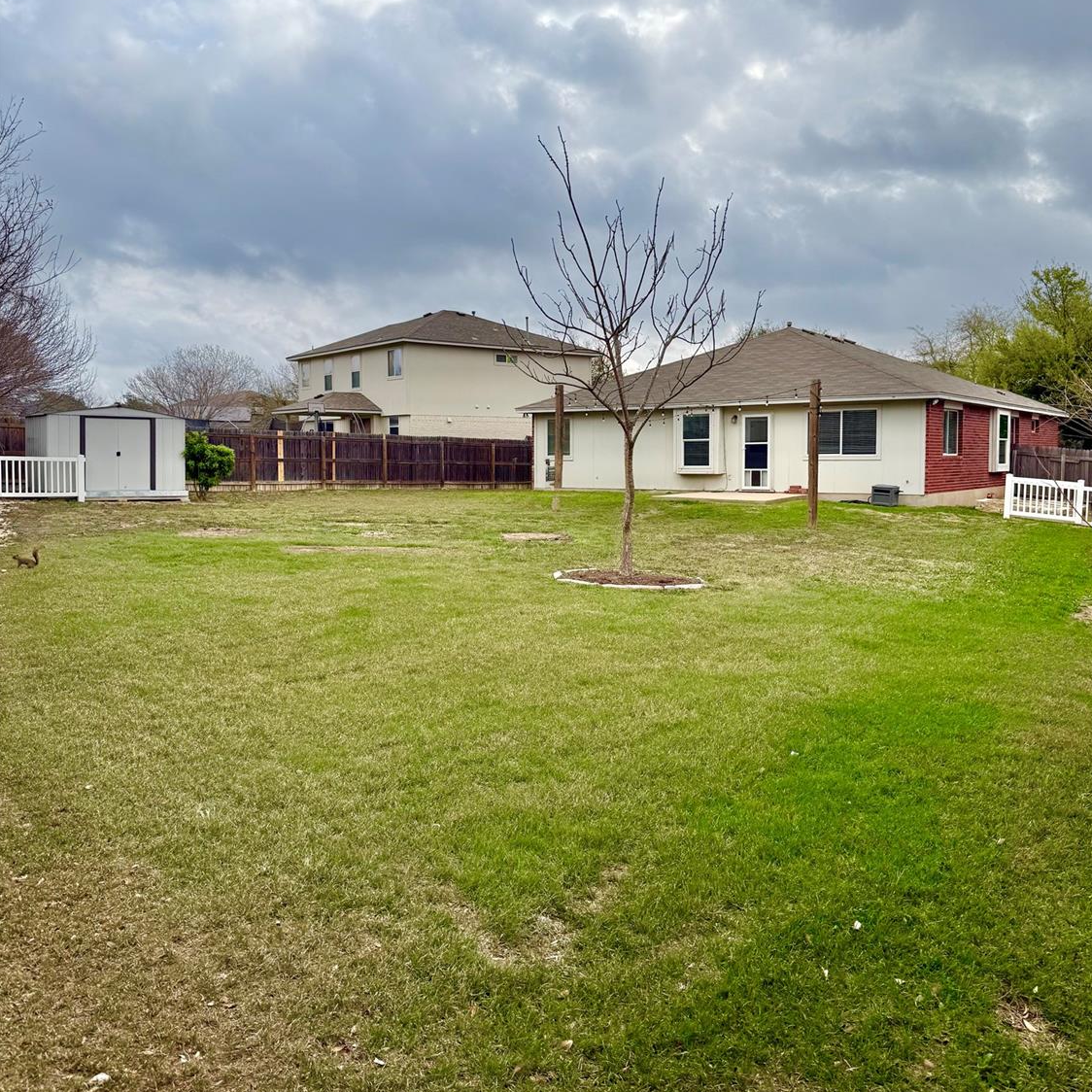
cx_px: 557
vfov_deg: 55.5
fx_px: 1035
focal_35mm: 29
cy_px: 497
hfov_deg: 55.6
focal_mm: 6.76
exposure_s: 1/6173
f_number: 1.78
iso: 80
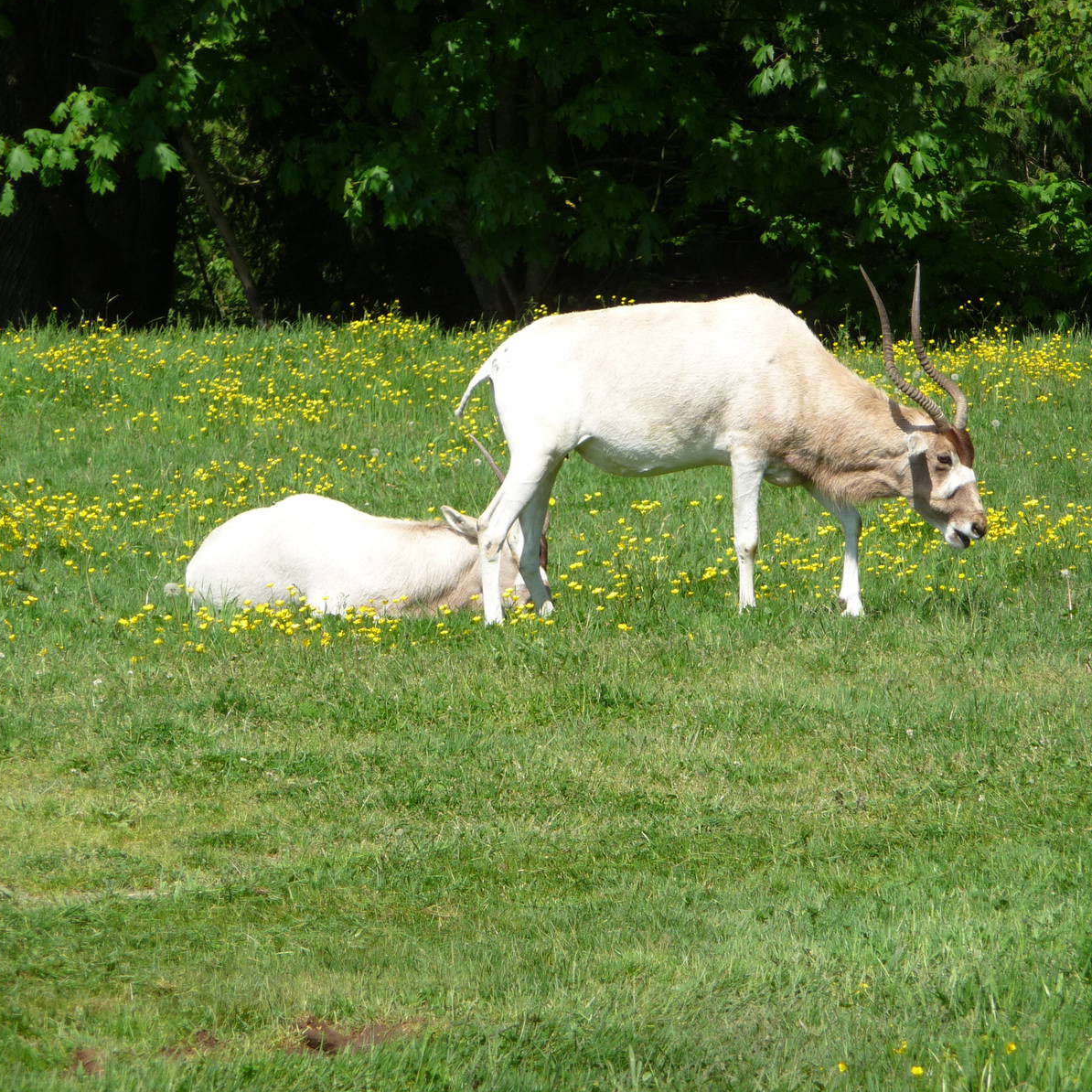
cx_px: 651
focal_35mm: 251
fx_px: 8958
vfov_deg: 7.0
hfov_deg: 7.0
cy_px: 544
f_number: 4.8
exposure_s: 1/500
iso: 100
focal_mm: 36.4
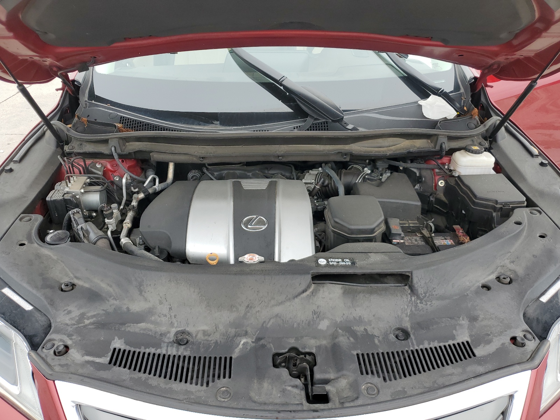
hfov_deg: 67.3
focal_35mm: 26
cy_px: 210
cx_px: 280
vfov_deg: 53.1
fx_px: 421
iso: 50
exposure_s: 1/385
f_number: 1.5
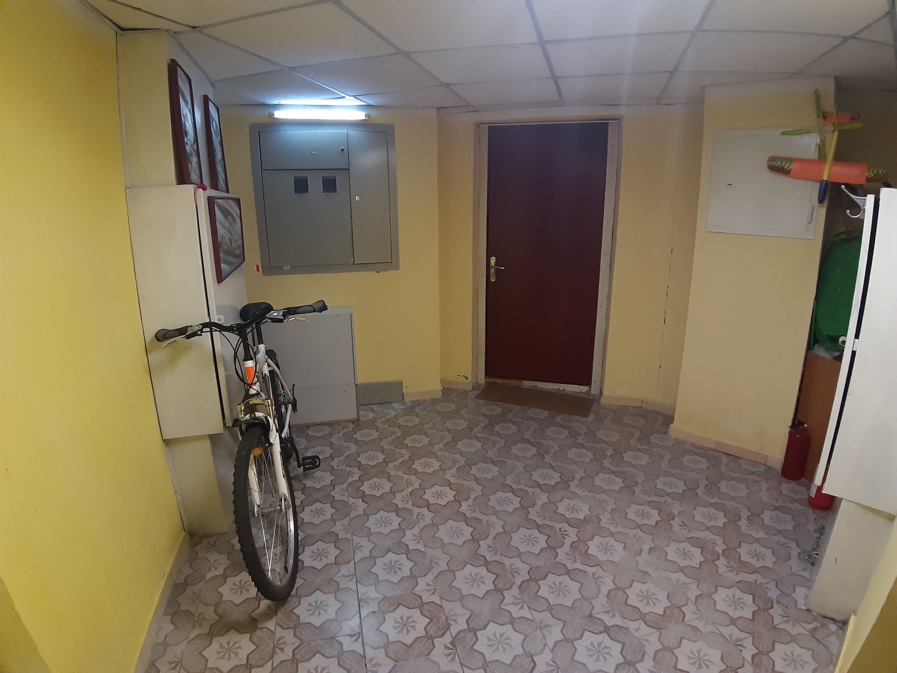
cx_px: 448
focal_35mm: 18
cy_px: 336
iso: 200
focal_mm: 1.87
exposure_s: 1/50
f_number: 2.4
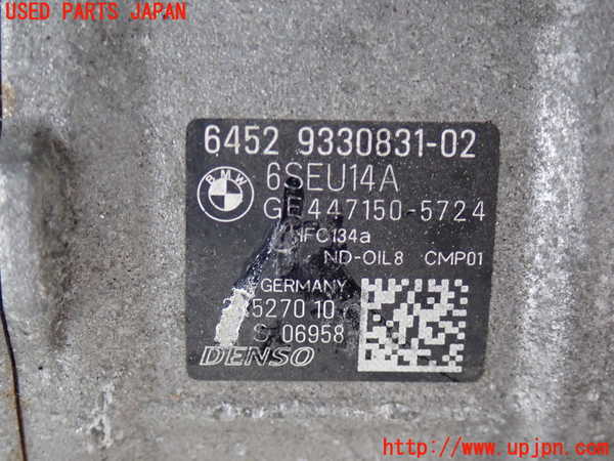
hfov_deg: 27.4
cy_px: 230
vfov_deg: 20.7
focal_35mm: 71
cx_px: 307
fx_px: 1259
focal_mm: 12.73
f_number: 3.9
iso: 640
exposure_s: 1/60
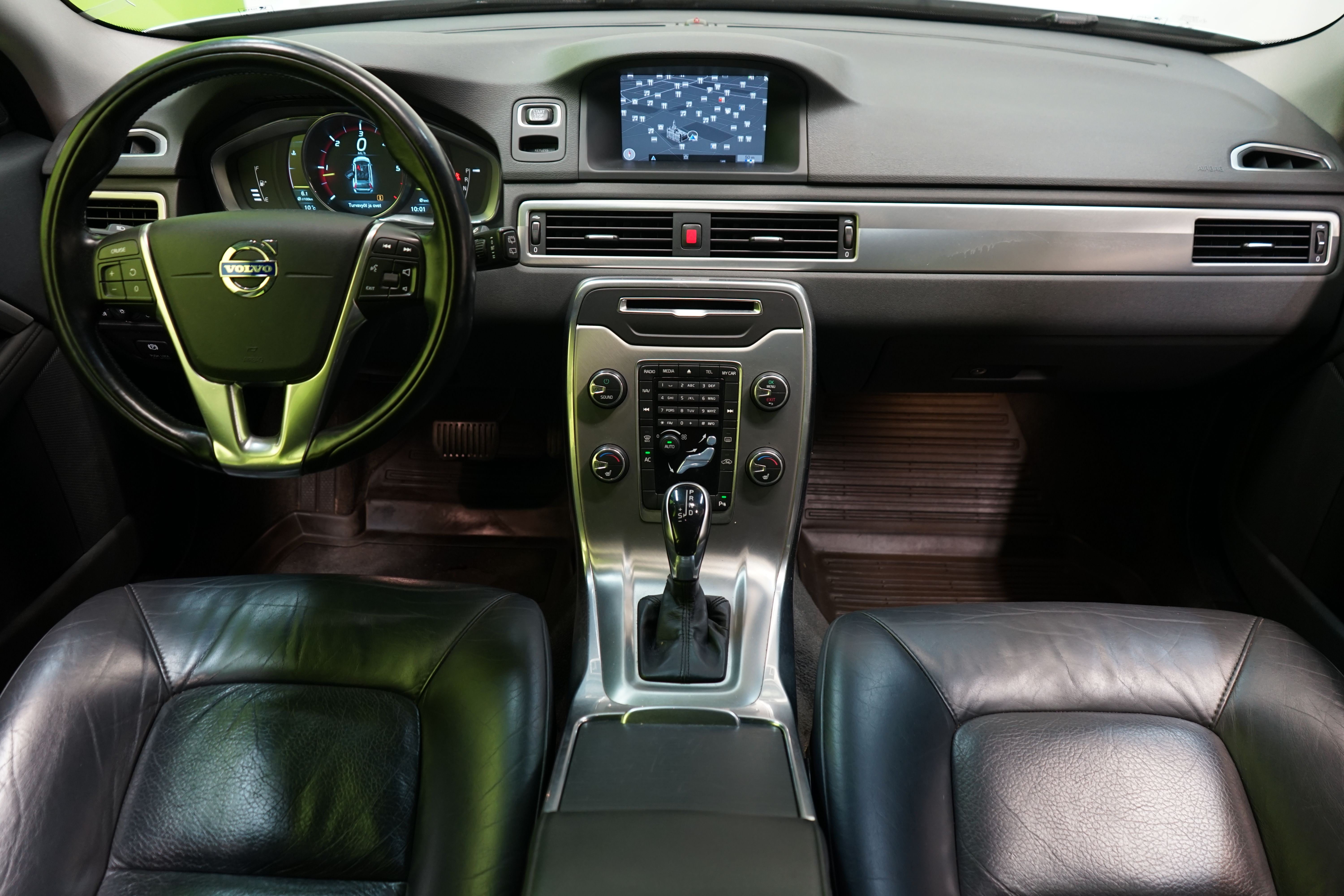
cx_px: 672
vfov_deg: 46.4
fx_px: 1045
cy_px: 448
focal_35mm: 28
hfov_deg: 65.5
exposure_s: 1/30
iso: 640
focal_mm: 28
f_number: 3.5
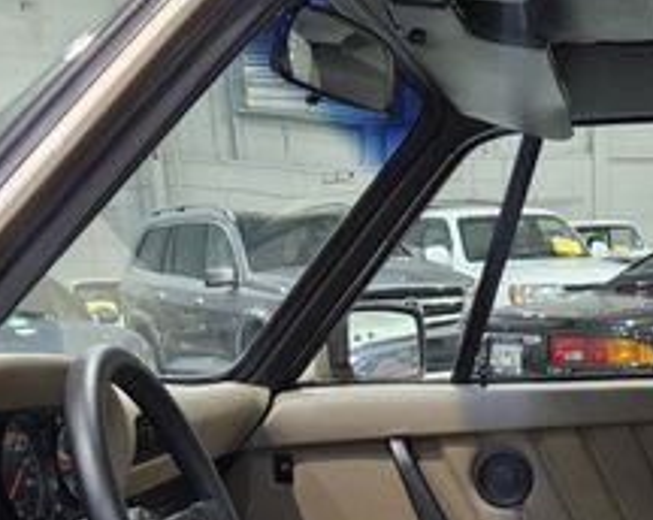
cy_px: 741
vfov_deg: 17.5
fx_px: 1543
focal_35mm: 80
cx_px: 475
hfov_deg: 23.7
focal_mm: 5.4
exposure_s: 1/30
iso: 640
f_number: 1.8
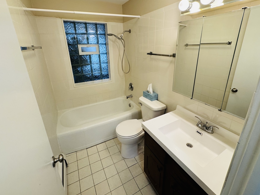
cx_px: 133
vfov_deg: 77.8
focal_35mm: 16
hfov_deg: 94.5
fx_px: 120
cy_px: 85
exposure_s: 1/120
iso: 160
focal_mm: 2.22
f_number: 2.2
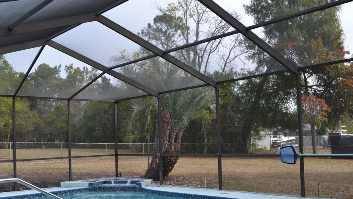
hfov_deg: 51.6
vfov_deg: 30.4
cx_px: 179
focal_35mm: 39
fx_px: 365
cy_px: 120
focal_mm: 18
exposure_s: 1/125
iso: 100
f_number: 5.6
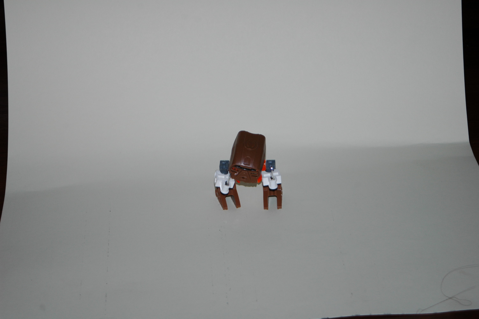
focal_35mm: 120
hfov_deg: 17.1
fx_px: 1595
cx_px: 240
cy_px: 160
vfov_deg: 11.4
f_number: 5.6
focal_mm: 80
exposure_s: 1/125
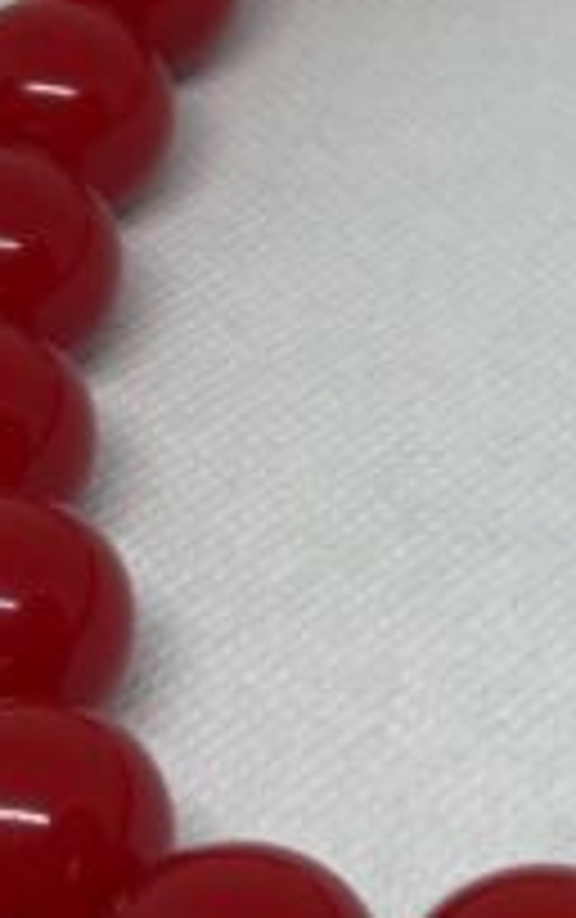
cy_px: 112
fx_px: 2705
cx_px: 1076
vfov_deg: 19.0
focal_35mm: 108
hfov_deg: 11.2
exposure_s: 1/230
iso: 40
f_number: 1.6
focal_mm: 5.96
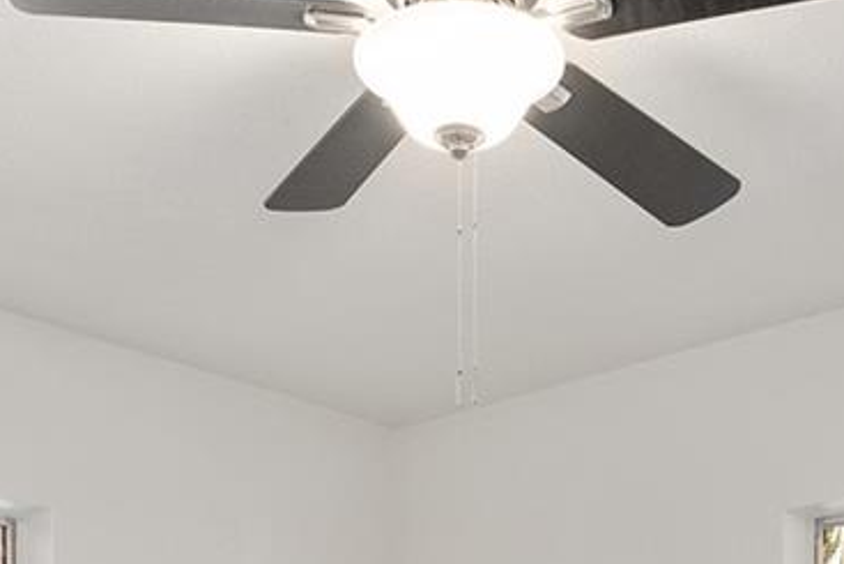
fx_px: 1431
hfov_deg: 32.8
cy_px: 861
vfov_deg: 19.3
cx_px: 511
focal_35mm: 61
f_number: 7.1
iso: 400
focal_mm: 14
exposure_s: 1/10
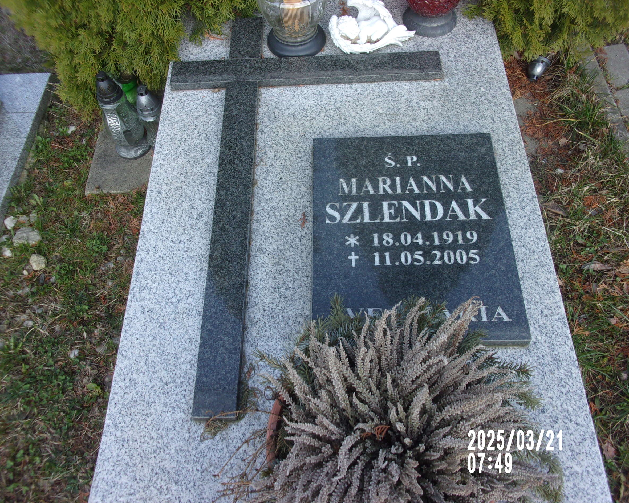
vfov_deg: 48.5
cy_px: 250
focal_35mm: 30
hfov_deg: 58.8
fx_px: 559
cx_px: 319
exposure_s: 1/90
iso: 80
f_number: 3.9
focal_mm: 5.1
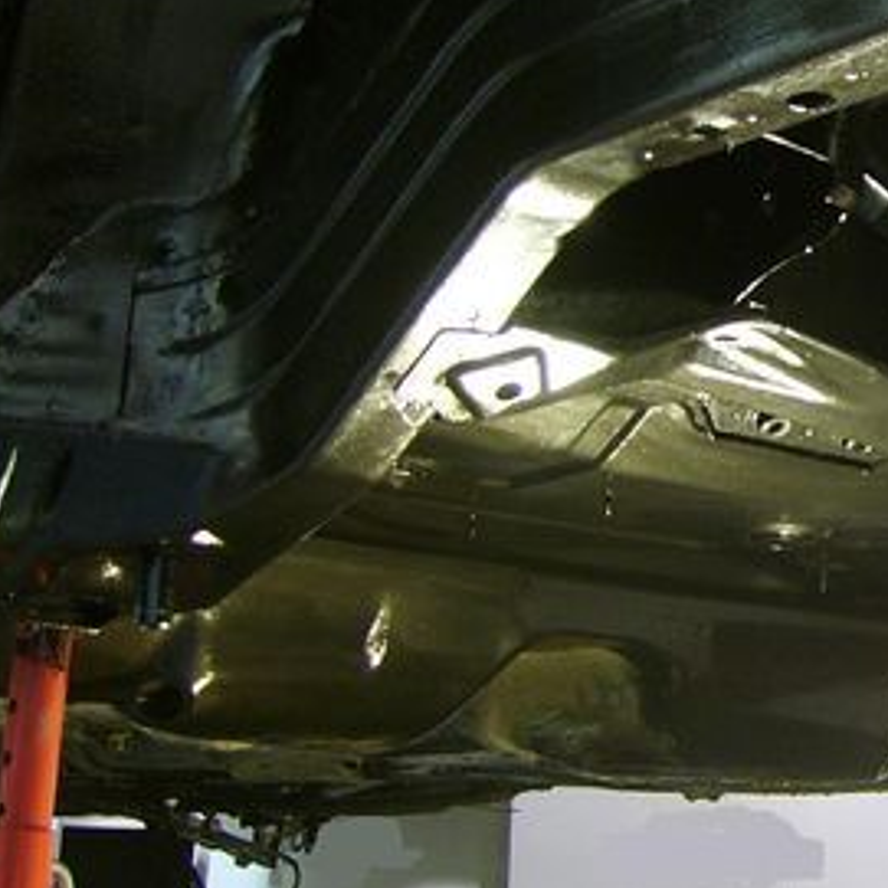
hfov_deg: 22.2
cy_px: 383
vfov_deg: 23.7
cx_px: 1013
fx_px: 2119
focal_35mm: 73
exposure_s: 2
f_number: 2.8
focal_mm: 5.95
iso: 100
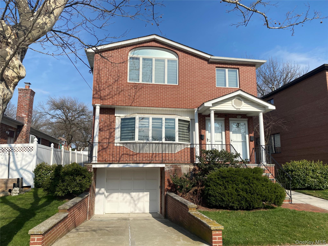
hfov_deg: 67.3
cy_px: 123
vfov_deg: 53.1
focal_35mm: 26
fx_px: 246
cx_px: 164
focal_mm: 4.25
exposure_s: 1/3731
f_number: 1.8
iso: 32
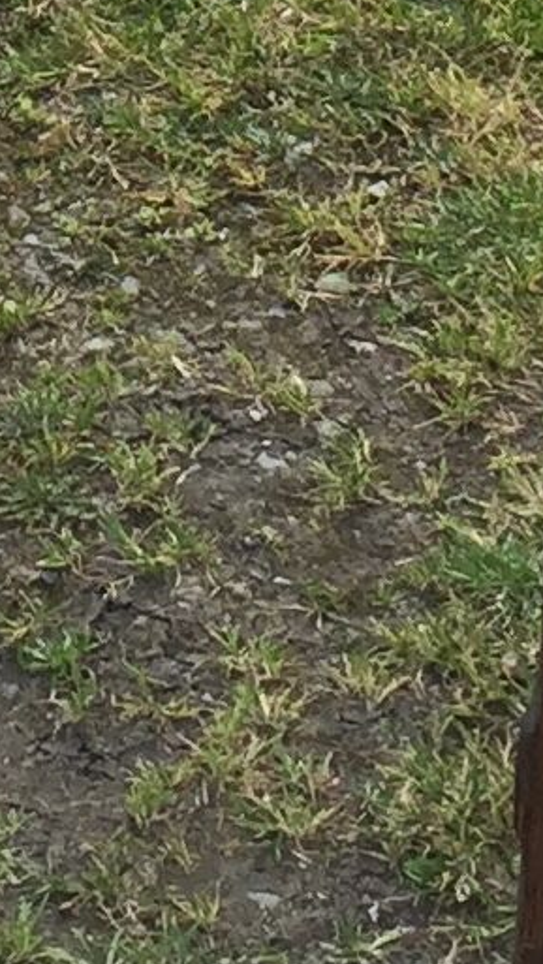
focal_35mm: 201
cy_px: -735
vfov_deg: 10.2
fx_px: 5139
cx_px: -312
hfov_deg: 6.0
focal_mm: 4.15
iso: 32
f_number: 2.2
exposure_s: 1/198
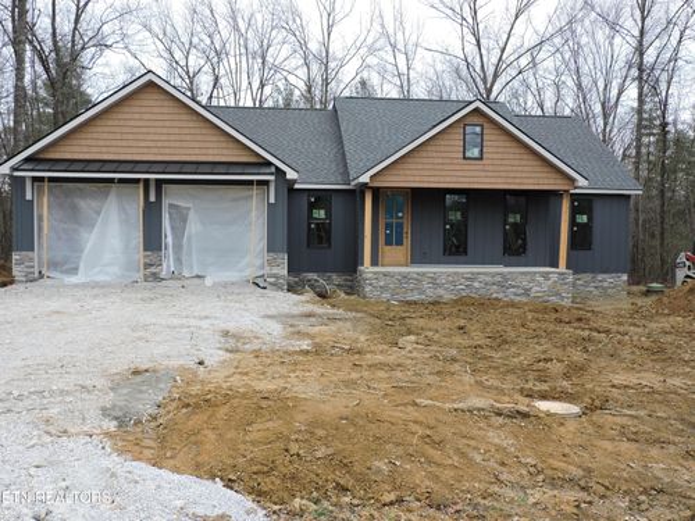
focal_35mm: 33
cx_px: 348
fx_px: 663
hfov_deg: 55.4
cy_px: 260
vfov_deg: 42.9
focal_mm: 5.9
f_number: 3.2
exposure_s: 1/200
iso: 100
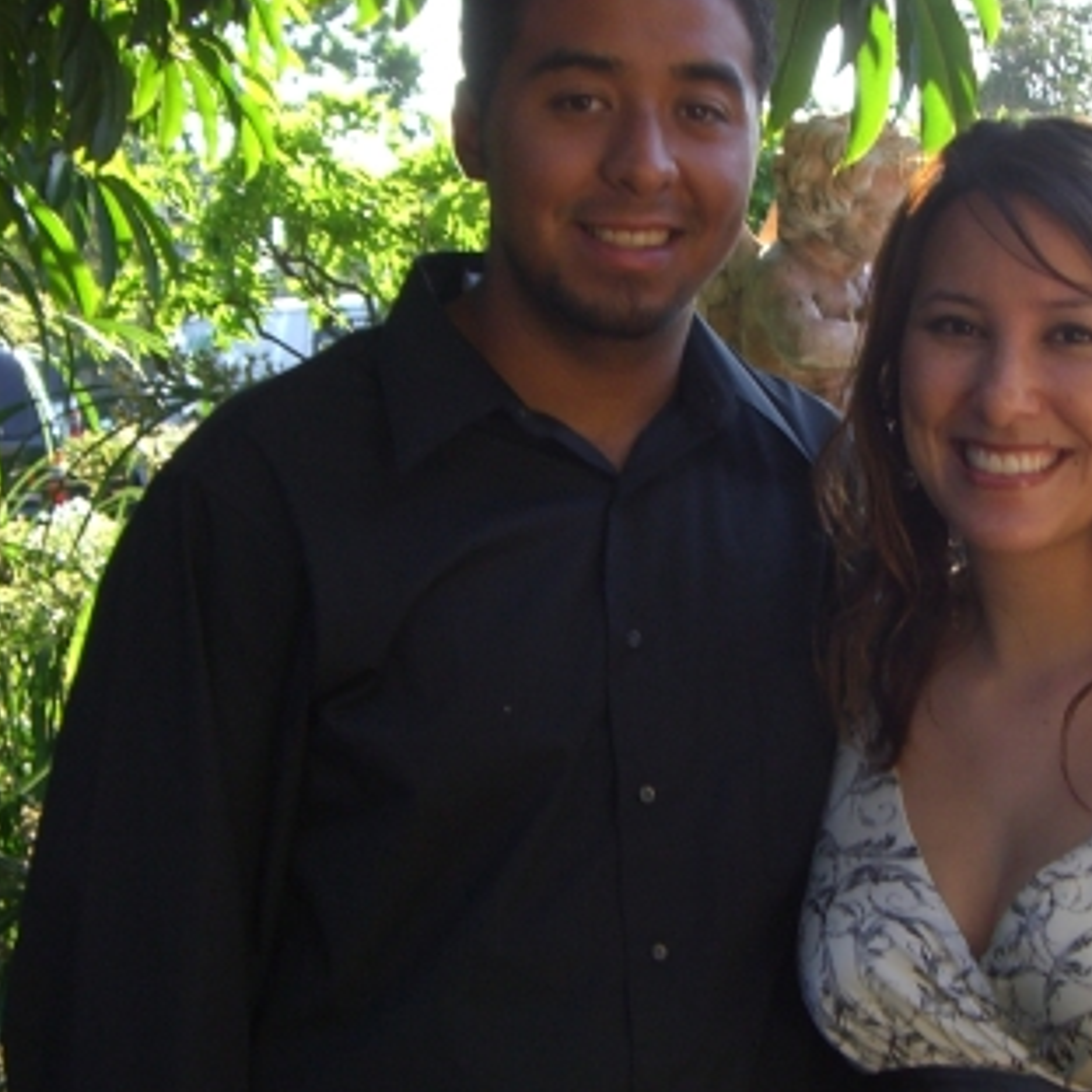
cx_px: 840
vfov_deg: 20.2
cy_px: 584
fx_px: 3069
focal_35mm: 86
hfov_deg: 20.0
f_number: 2.7
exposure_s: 1/200
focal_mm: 6.2
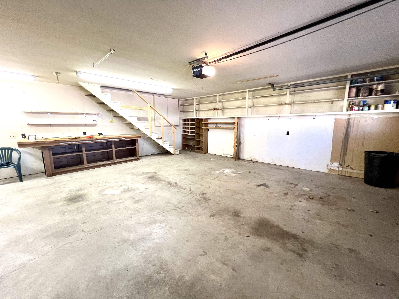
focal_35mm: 13
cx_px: 200
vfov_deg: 89.9
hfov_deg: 106.2
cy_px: 150
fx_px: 150
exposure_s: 1/60
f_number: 1.8
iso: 200
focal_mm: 1.57
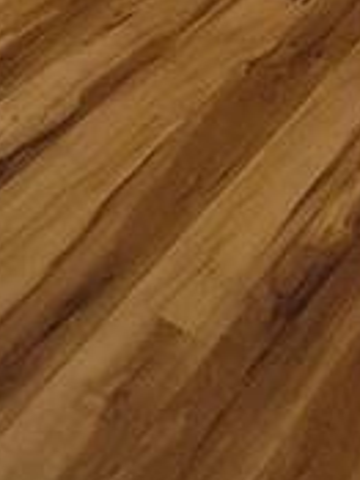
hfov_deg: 16.3
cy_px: -535
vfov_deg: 16.0
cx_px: 5
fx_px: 1236
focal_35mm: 89
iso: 200
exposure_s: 1/60
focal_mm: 1.74
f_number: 2.2
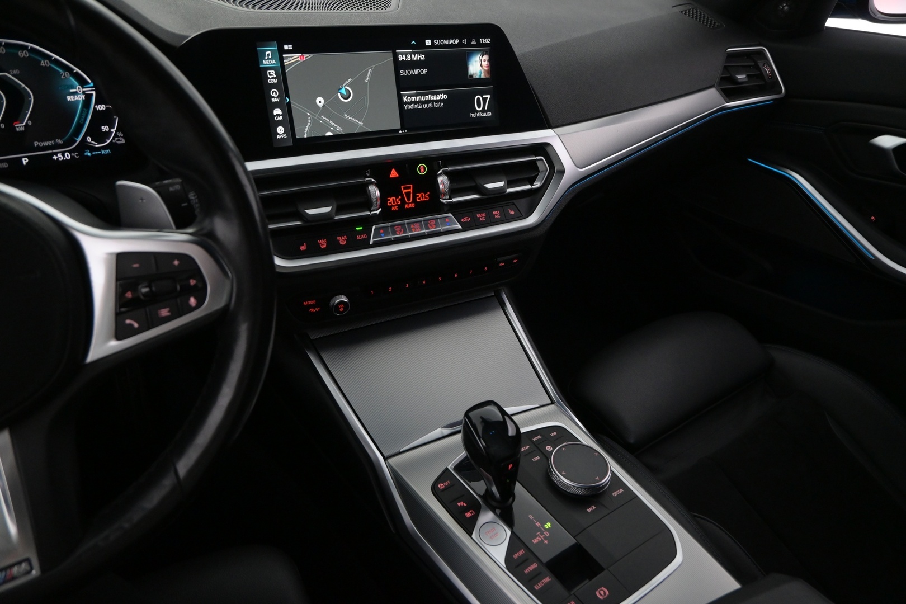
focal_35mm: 24
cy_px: 302
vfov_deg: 53.1
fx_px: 604
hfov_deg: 73.7
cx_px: 453
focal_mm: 16
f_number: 4.5
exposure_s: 1/80
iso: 2500
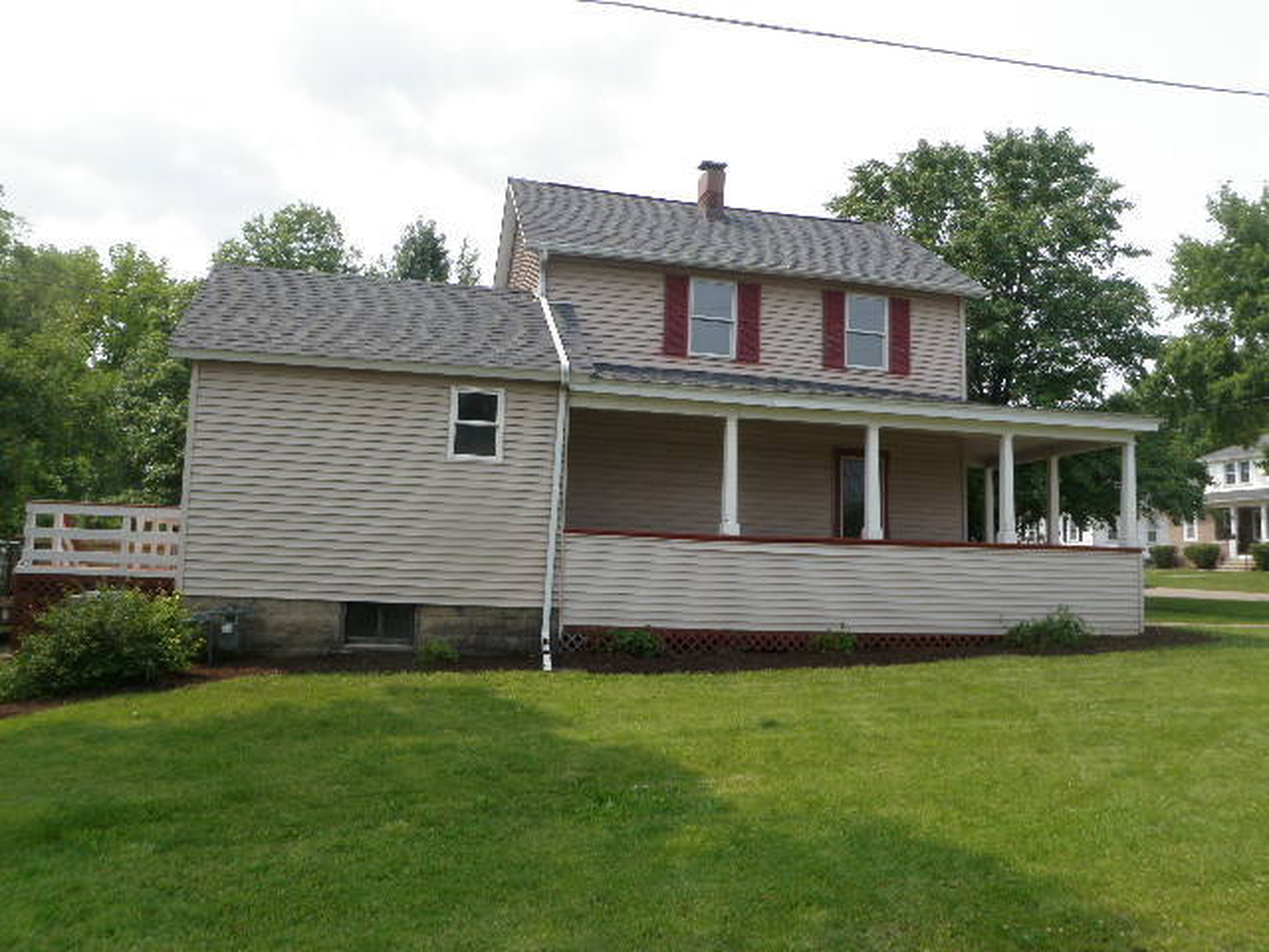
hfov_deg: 63.4
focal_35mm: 28
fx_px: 1026
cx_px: 634
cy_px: 476
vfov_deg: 49.7
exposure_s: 1/200
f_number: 5
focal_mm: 5
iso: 50
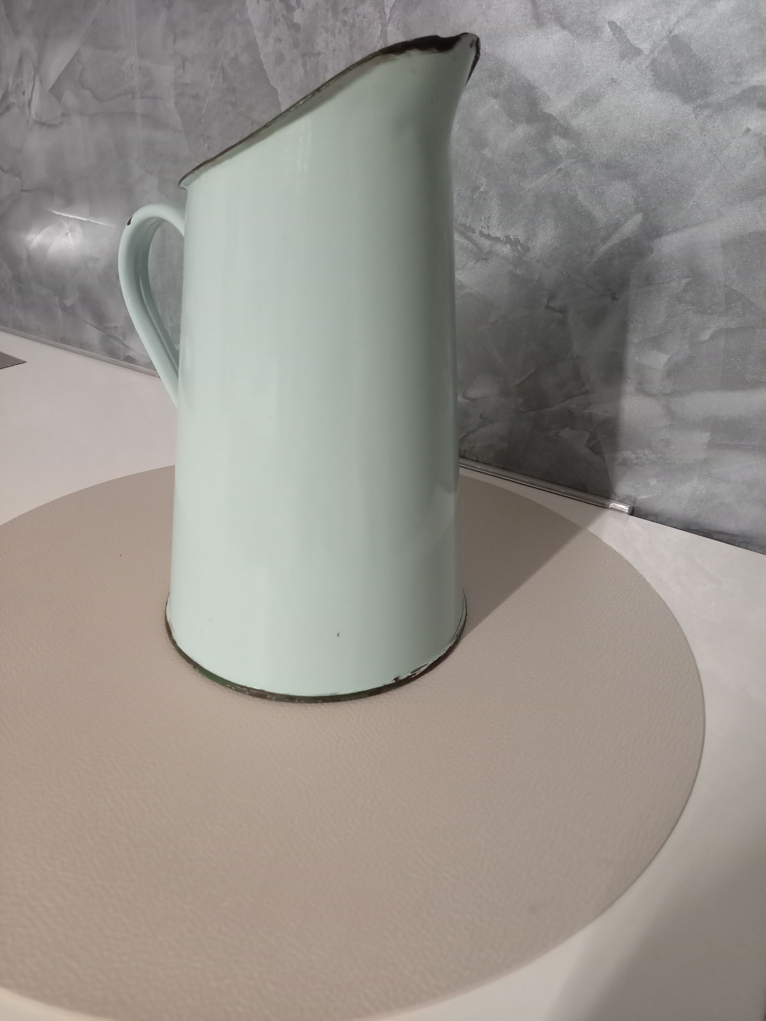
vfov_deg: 69.4
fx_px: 738
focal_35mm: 25
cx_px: 383
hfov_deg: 54.9
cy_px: 510
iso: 1000
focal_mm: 4.6
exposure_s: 1/25
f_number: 2
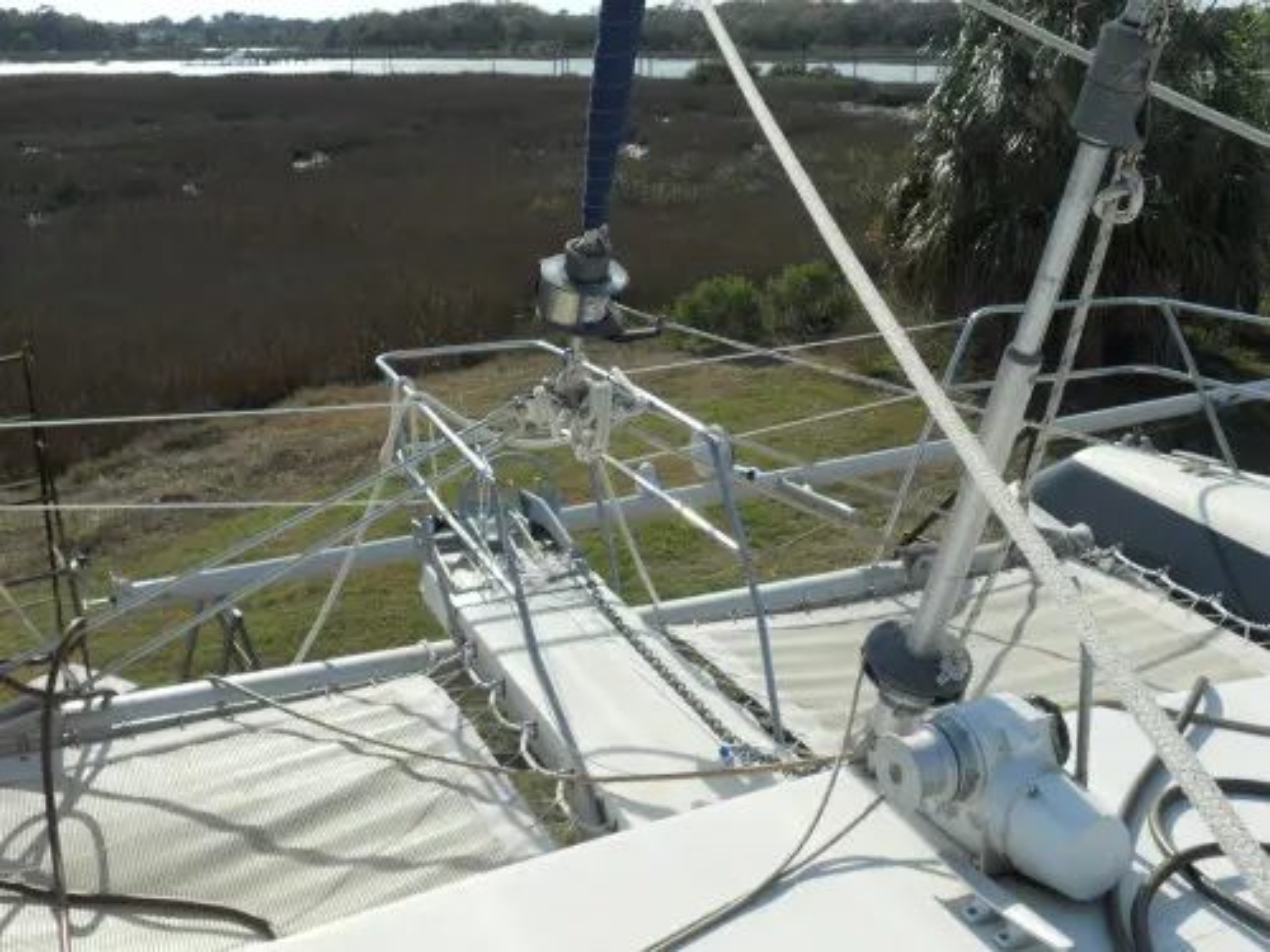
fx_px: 1394
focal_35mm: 38
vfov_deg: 37.7
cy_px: 476
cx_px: 635
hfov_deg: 49.0
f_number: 3.9
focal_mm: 6.9
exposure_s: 1/800
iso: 80
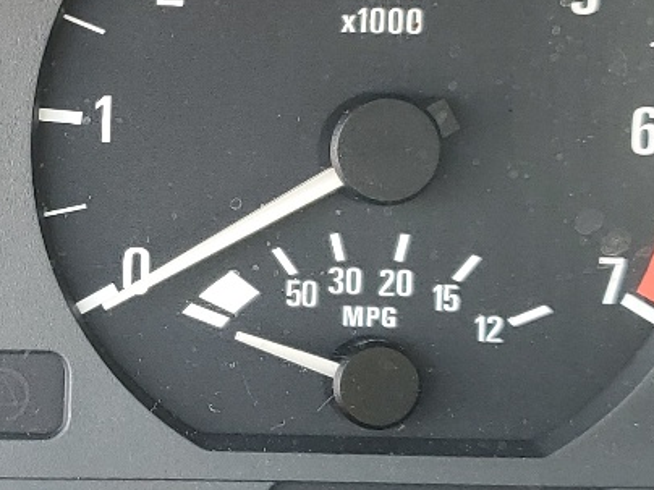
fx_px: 1946
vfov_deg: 14.4
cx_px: -15
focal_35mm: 103
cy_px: 225
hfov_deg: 18.5
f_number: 1.5
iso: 53
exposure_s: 1/60.2
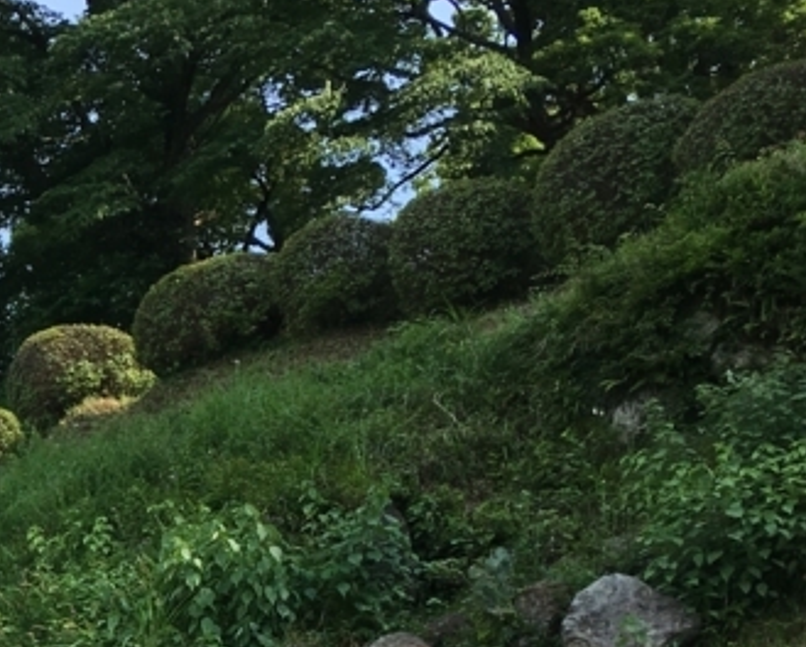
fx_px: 2102
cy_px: 721
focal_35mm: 88
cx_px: -47
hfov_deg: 20.8
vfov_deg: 16.9
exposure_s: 1/836
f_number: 2.2
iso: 25
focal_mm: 4.15
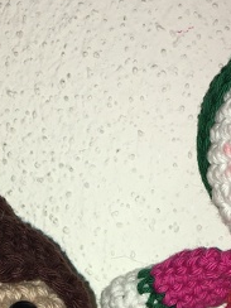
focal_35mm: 95
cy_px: 385
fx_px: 845
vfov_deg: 19.3
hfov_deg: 15.6
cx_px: 133
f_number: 2.2
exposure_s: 1/126
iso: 25
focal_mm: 4.15
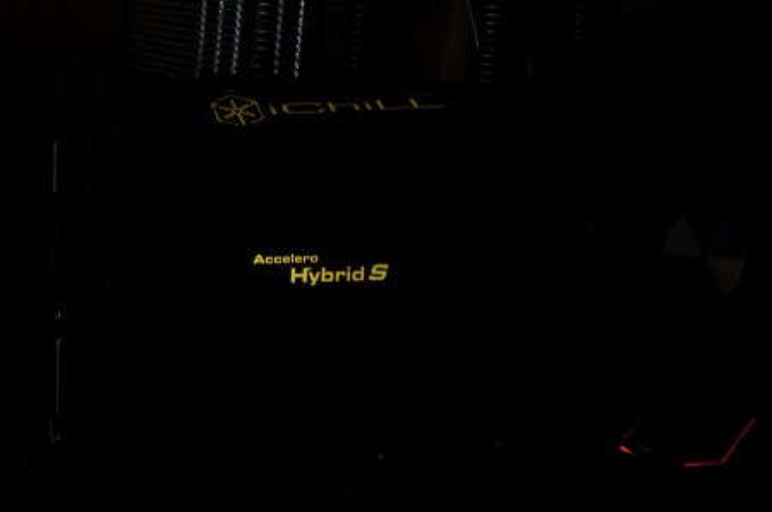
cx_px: 386
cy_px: 256
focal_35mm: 75
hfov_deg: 27.0
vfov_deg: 18.1
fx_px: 1605
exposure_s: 1/10
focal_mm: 50
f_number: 16
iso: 800
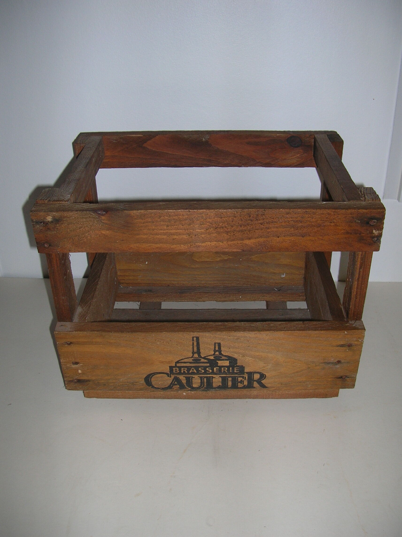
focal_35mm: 35
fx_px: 543
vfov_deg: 52.7
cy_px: 268
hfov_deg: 40.6
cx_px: 201
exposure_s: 1/60.1
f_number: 2.8
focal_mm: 5.8
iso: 50
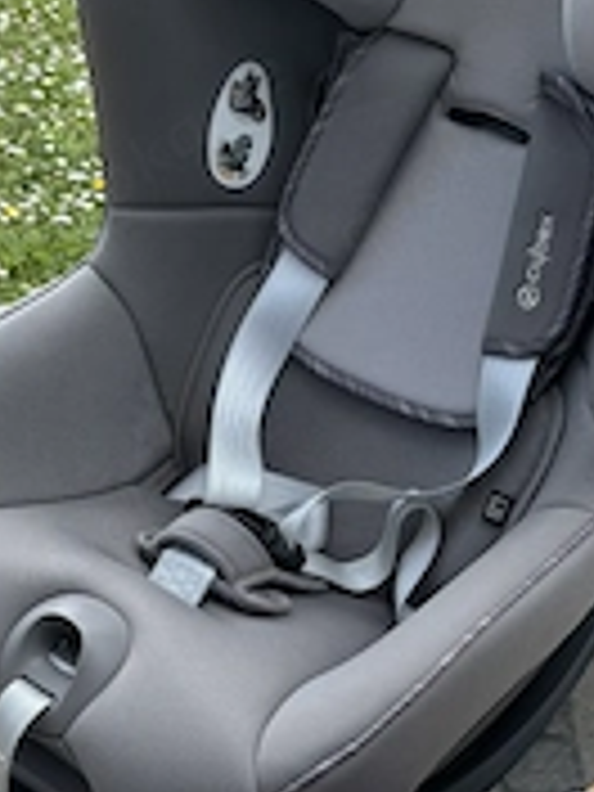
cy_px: 567
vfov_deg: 32.2
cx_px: 320
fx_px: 1350
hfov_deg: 24.8
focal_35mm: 59
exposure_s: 1/626
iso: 50
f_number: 1.6
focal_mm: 5.96
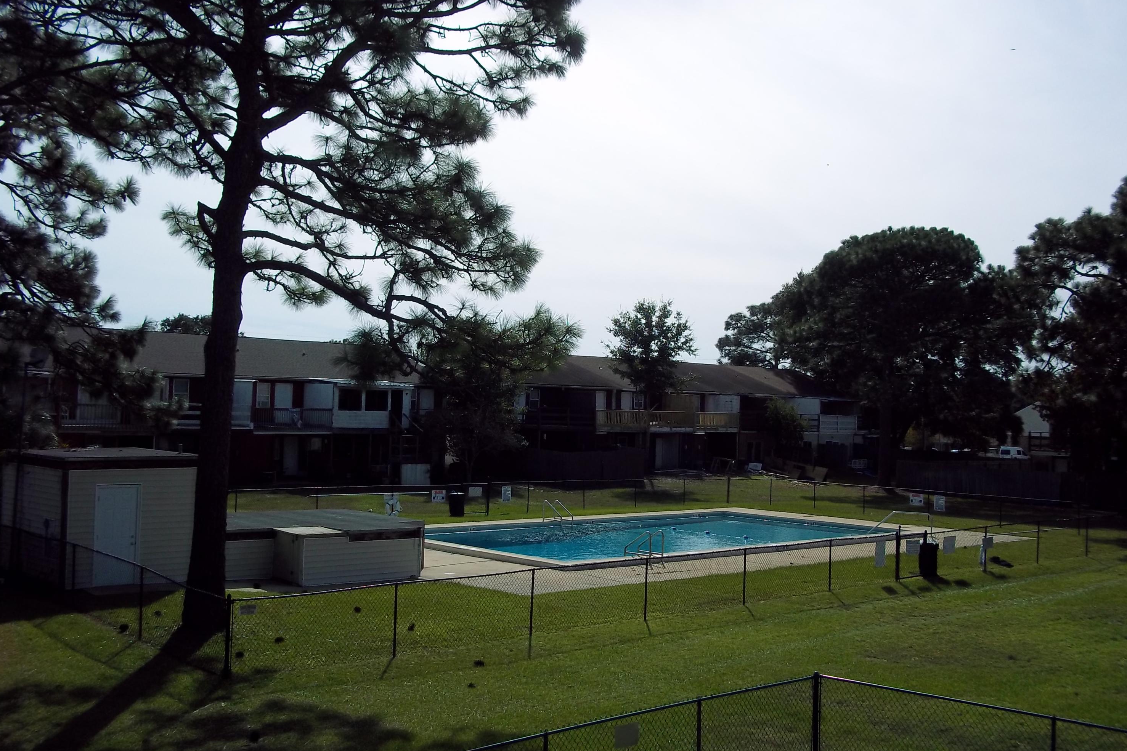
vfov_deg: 35.1
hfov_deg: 50.7
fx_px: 1190
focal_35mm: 38
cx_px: 557
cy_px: 365
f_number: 8
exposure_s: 1/500
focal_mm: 6.5
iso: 80
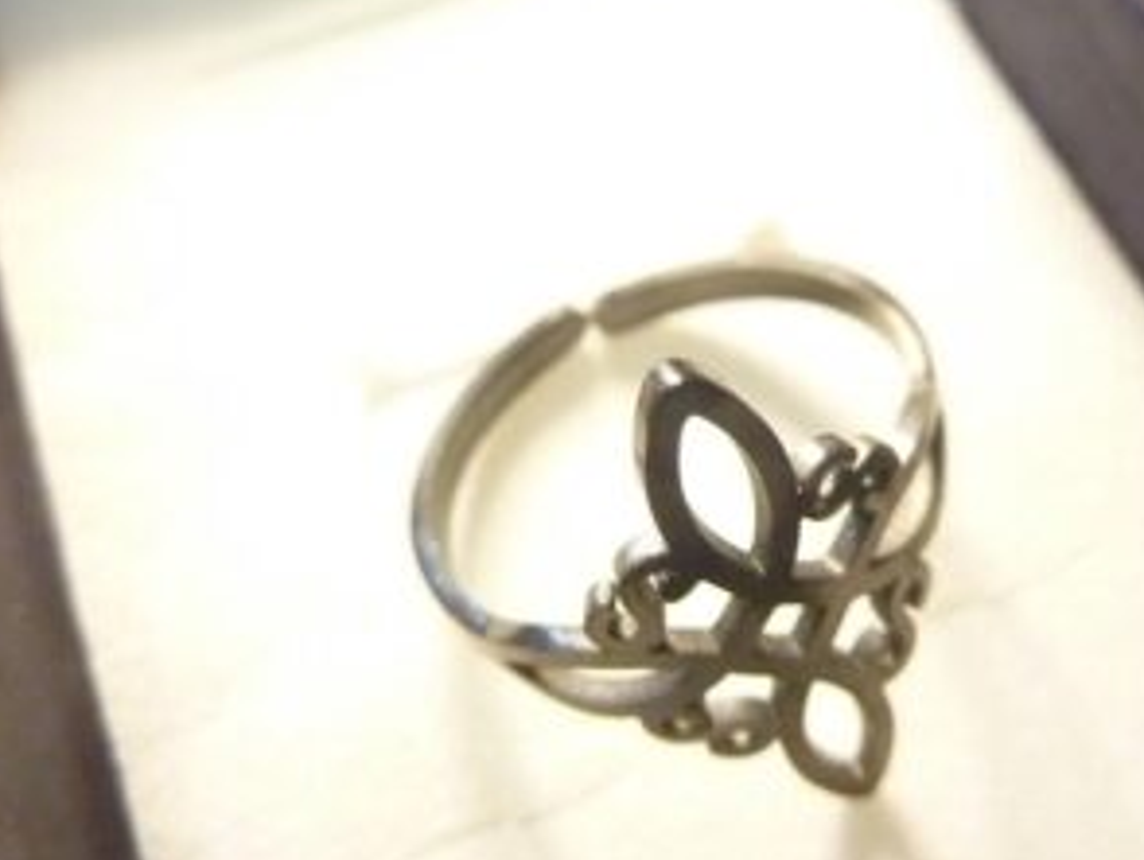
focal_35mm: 34
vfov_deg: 41.7
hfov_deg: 53.4
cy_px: 346
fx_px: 1125
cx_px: 704
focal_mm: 4.1
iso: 800
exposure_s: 1/50
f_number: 3.3
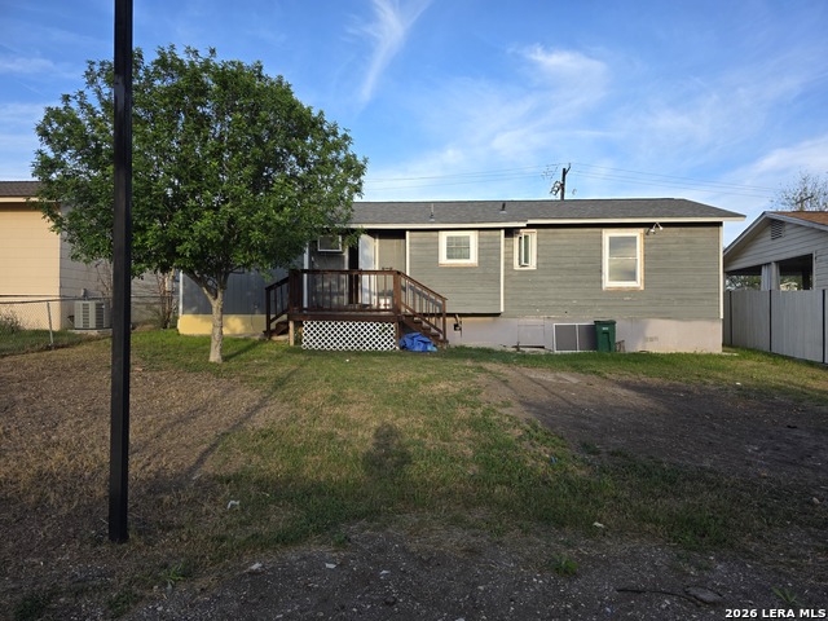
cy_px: 310
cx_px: 414
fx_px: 550
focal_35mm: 23
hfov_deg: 73.9
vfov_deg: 58.9
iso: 80
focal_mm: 6.3
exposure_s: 1/1472
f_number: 1.7
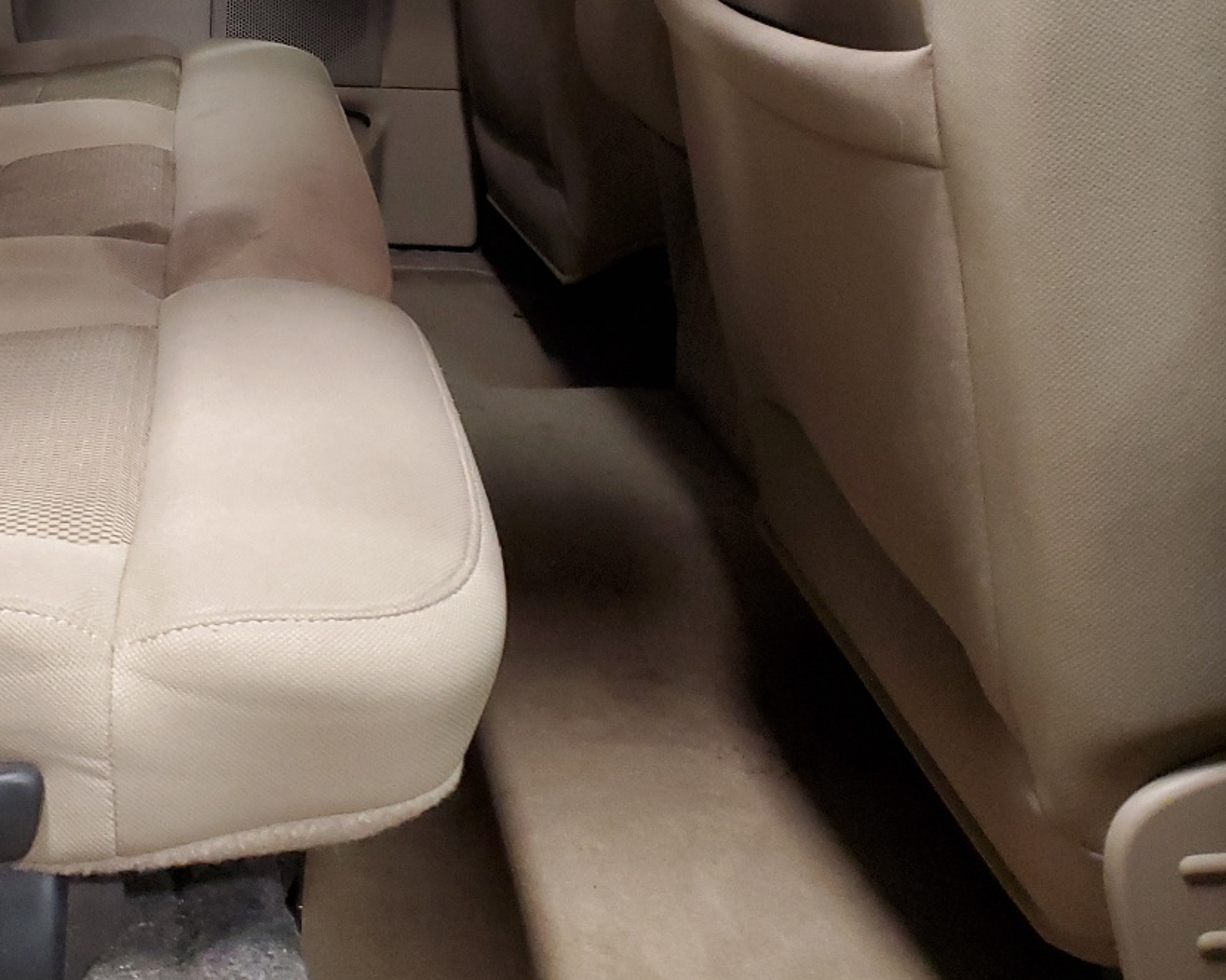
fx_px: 1778
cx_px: 222
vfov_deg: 29.9
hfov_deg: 36.6
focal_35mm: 49
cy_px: 161
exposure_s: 1/20
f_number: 1.5
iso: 322
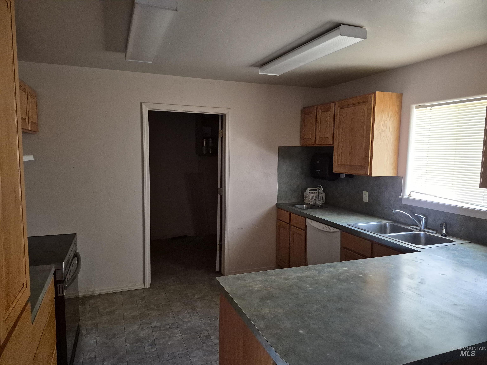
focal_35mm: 23
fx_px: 324
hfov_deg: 73.9
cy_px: 182
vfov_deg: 58.9
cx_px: 244
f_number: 1.8
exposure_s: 1/120
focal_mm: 5.4
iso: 1250
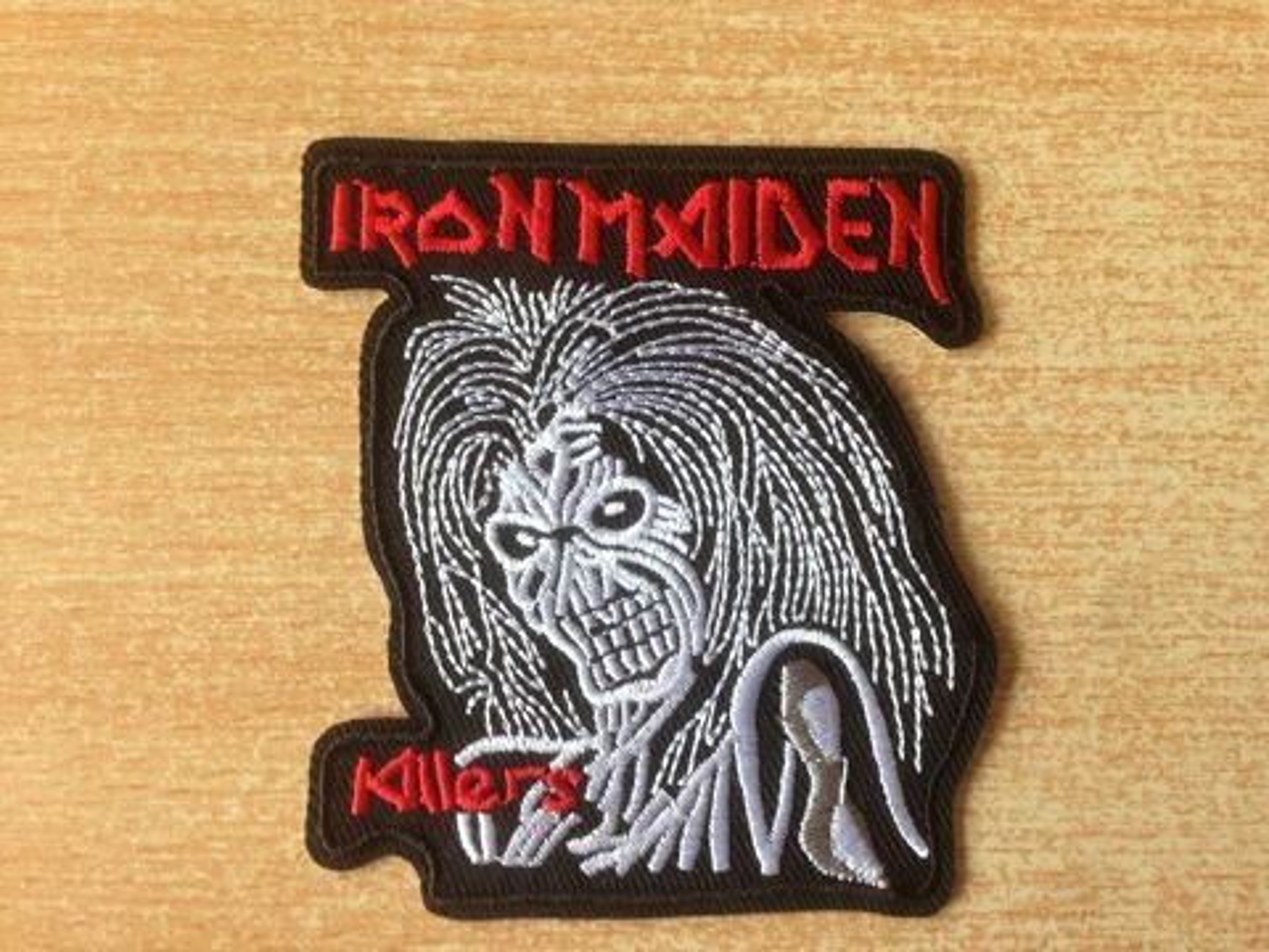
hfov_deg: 55.4
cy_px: 476
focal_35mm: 33
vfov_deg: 42.9
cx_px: 634
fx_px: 1210
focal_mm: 4.12
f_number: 2.4
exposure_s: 1/30
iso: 50
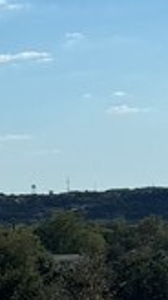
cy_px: 274
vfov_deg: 13.1
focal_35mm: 163
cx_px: -466
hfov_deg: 6.3
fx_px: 1294
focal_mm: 6.76
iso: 80
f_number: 1.78
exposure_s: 1/7937
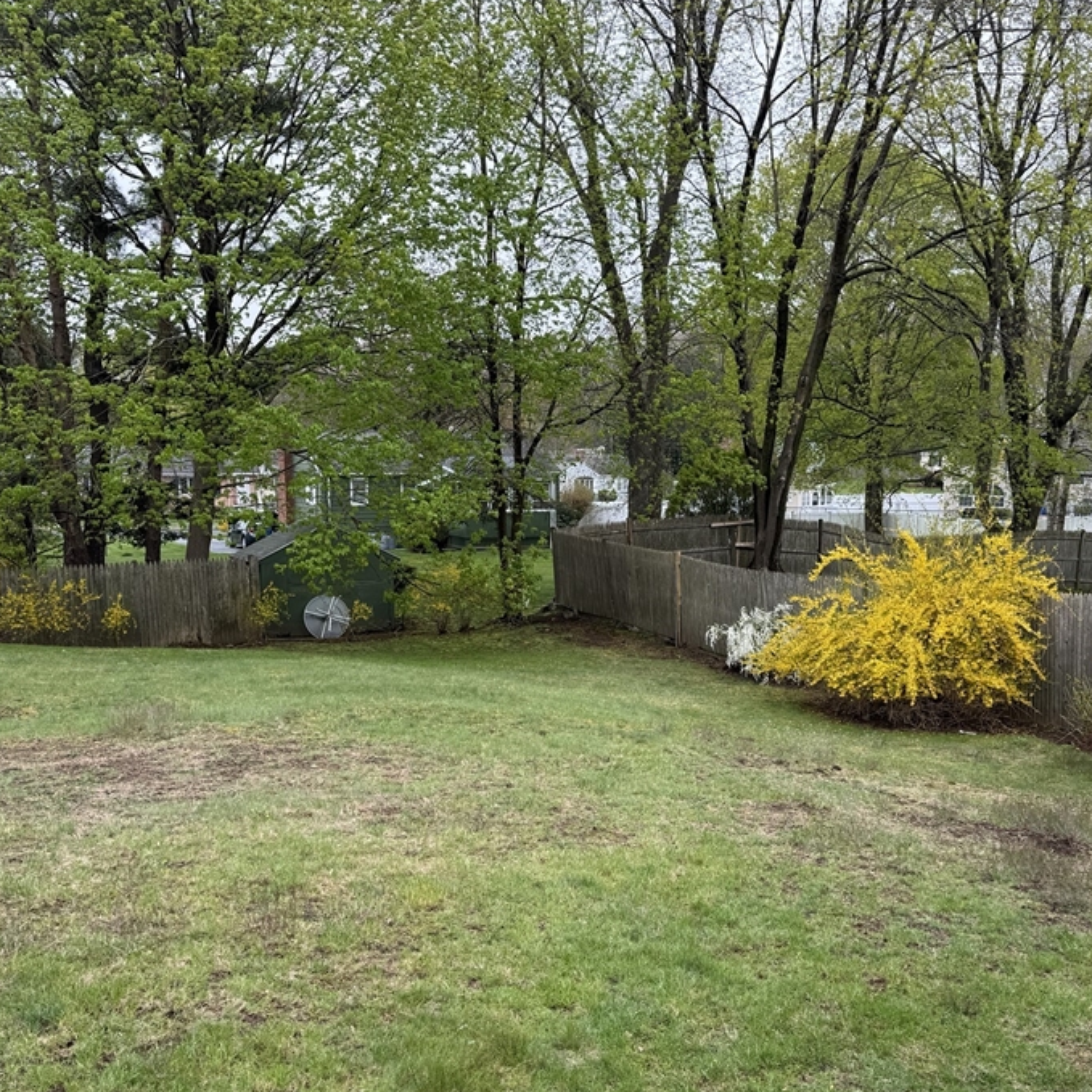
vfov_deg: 51.0
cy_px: 593
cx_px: 571
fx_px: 1142
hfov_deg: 51.1
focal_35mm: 32
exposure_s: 1/495
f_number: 1.78
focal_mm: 6.76
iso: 80
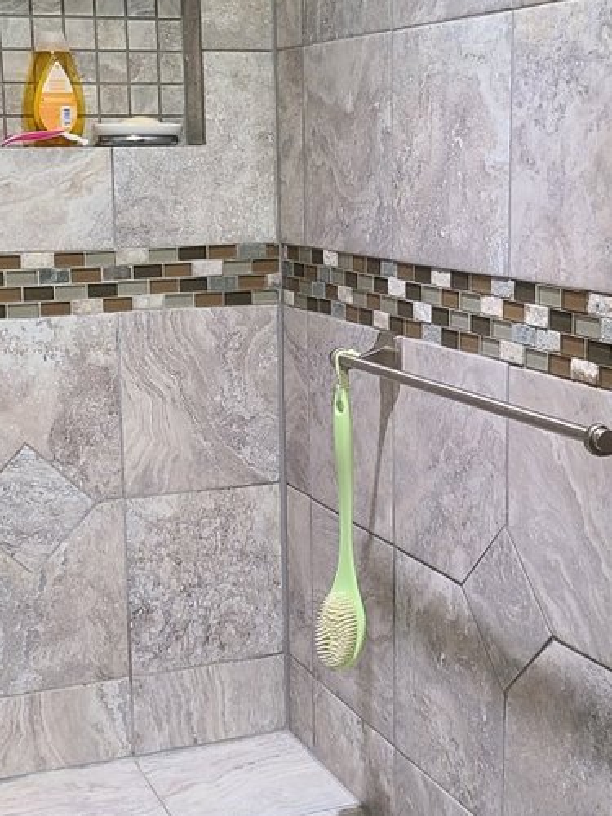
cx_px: 316
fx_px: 1391
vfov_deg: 32.7
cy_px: 445
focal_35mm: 59
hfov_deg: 24.8
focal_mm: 5.4
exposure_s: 1/59
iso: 160
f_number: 1.8
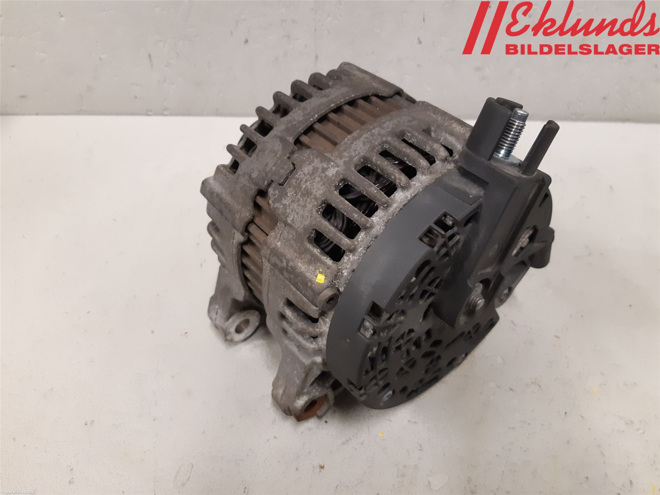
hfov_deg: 67.3
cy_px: 248
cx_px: 330
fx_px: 496
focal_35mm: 26
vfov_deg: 53.1
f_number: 1.7
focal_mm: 3.93
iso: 250
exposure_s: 1/50
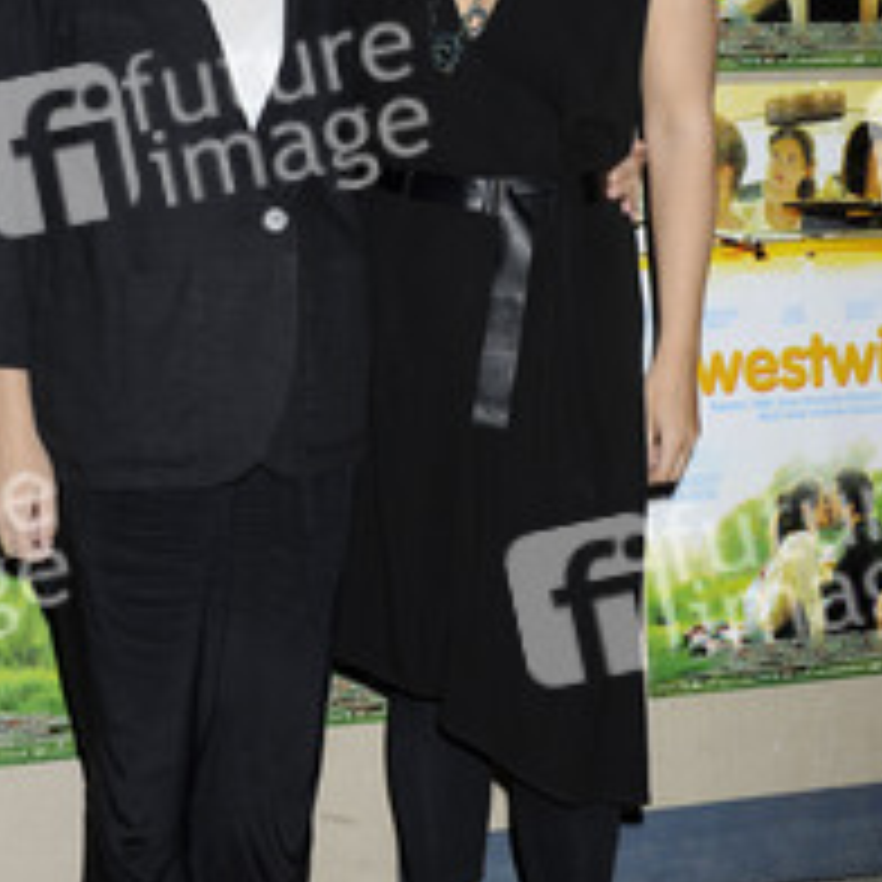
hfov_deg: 20.8
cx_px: 328
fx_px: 2393
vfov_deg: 20.9
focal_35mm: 83
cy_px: 356
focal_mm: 48
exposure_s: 1/200
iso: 500
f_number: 8
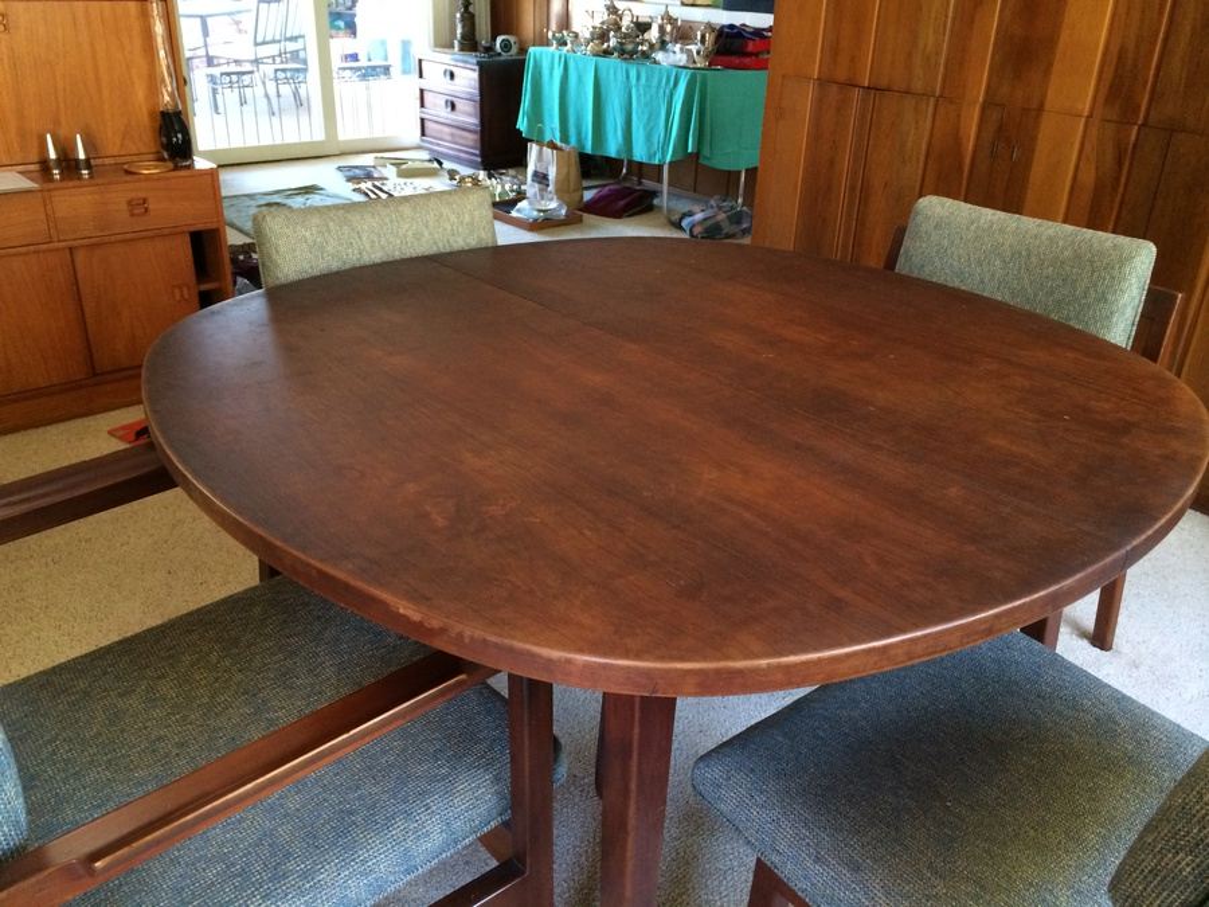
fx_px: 1048
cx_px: 604
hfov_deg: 60.0
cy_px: 454
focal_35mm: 30
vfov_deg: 46.8
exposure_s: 1/30
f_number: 2.2
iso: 250
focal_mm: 4.12
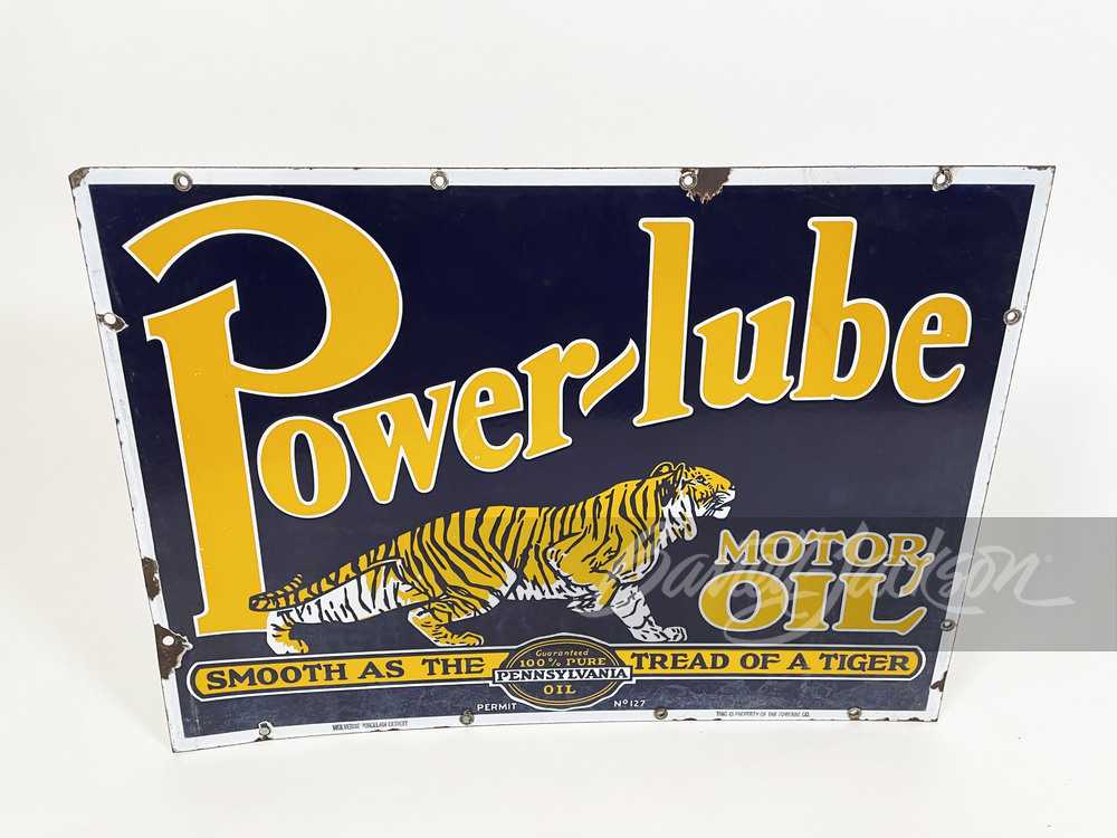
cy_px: 419
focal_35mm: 26
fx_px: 839
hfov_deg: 67.3
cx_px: 558
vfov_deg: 53.1
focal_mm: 4.2
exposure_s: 1/60
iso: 80
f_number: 1.6
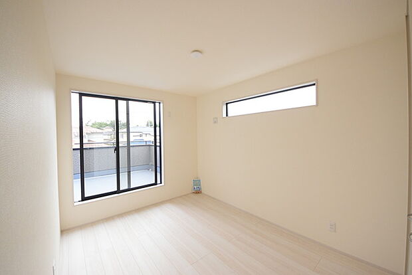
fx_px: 155
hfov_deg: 106.2
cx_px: 206
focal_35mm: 14
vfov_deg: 83.3
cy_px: 138
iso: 400
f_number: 6.3
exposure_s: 1/160
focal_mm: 9
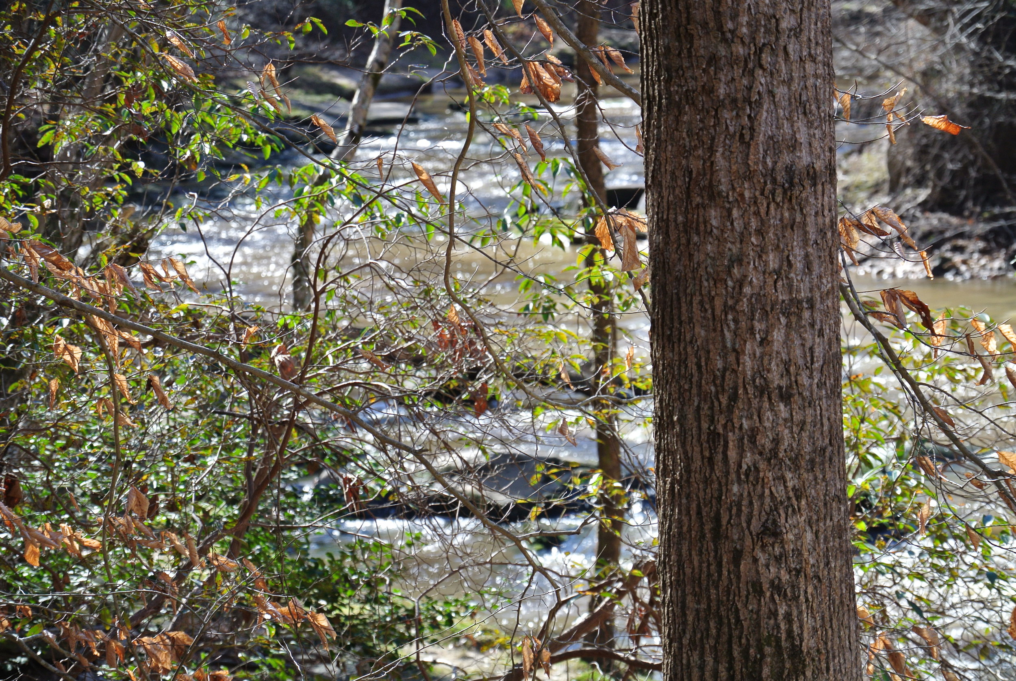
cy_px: 340
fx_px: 3617
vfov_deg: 10.7
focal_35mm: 128
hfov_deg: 16.0
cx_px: 508
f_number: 4
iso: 100
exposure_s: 1/160
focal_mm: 47.5
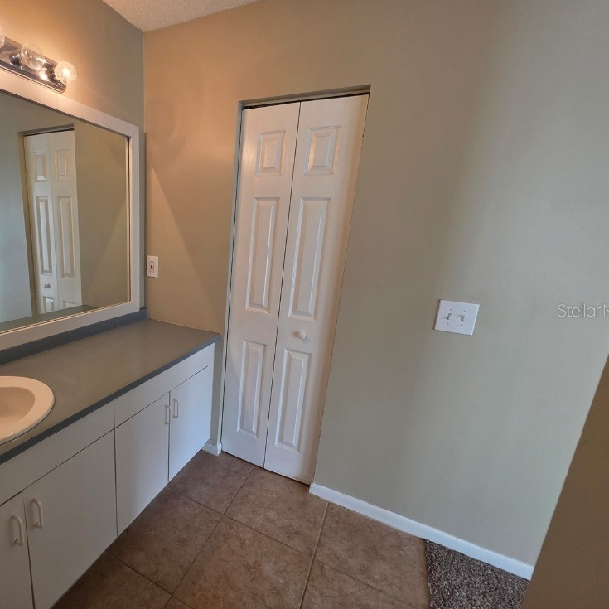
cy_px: 310
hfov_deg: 84.9
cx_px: 211
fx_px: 318
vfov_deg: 87.4
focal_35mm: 16
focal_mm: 2.2
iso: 200
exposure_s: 1/120
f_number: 1.9
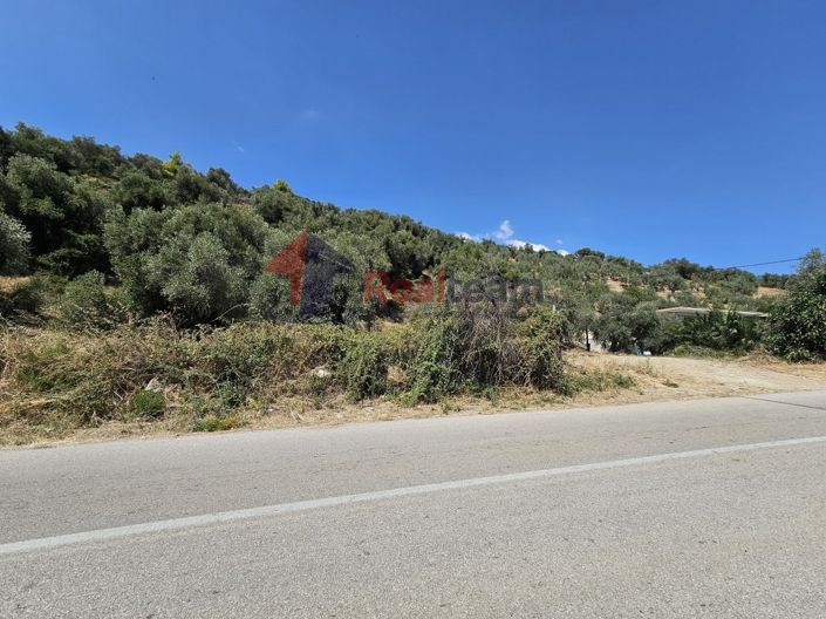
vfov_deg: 89.9
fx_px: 310
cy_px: 310
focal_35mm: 13
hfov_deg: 106.2
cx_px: 413
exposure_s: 1/3126
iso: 50
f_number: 2.2
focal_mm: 2.2
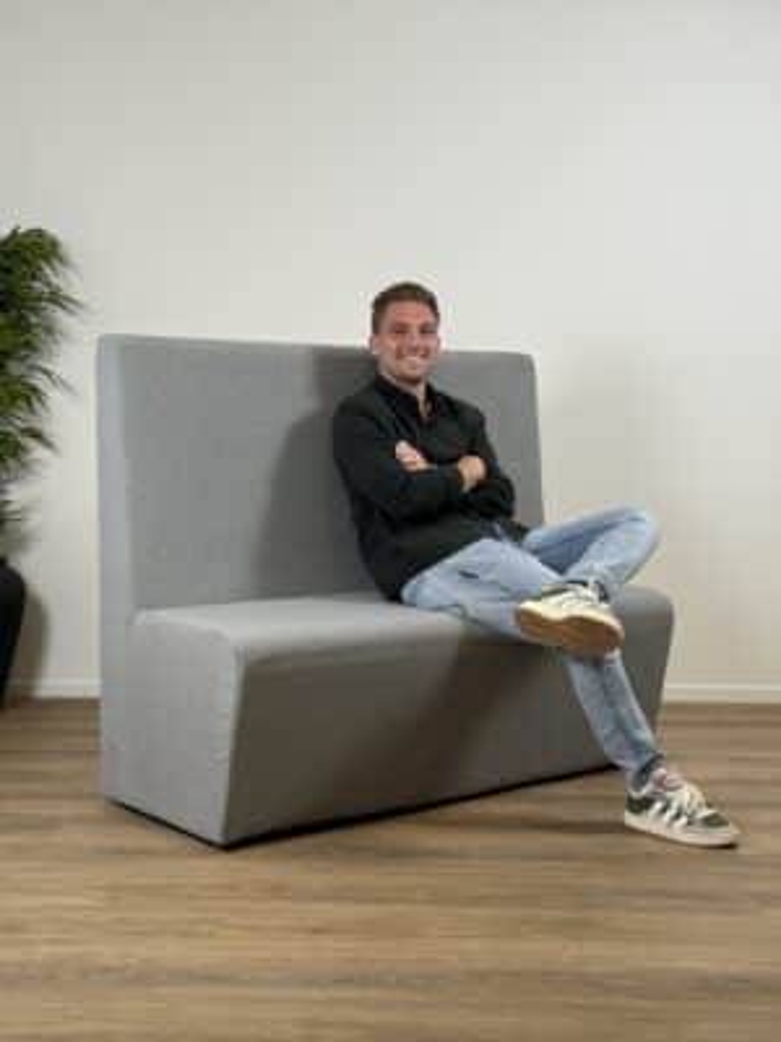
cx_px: 390
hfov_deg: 30.3
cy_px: 521
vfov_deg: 39.7
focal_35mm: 48
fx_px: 1444
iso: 80
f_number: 1.78
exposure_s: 1/50
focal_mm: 6.76
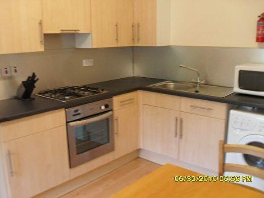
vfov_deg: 40.7
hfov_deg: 52.6
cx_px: 132
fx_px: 267
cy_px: 99
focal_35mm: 35
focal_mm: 6.2
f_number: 2.8
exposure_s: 1/20
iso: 200
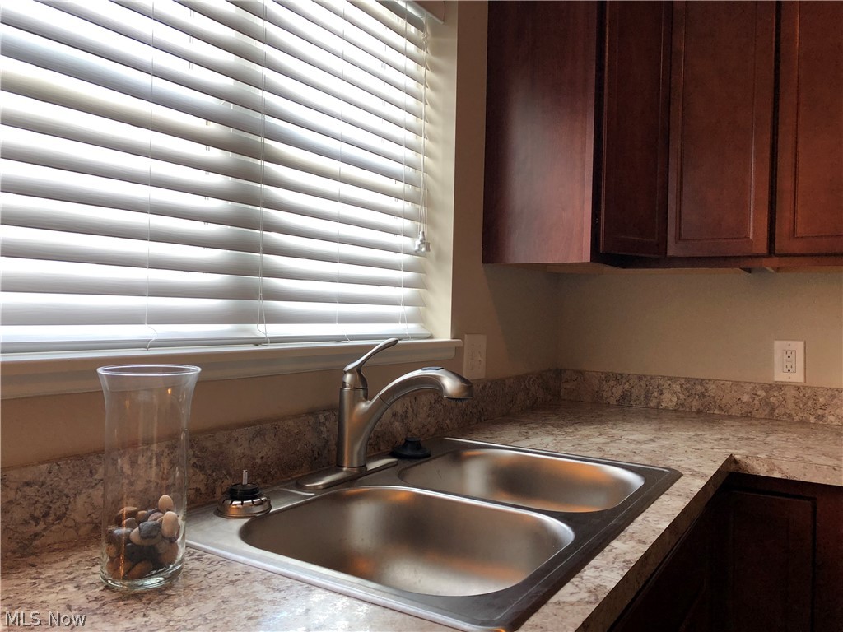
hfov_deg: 61.7
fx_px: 706
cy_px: 316
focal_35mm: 29
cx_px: 422
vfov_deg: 48.2
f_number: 1.8
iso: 25
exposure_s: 1/30
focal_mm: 3.99
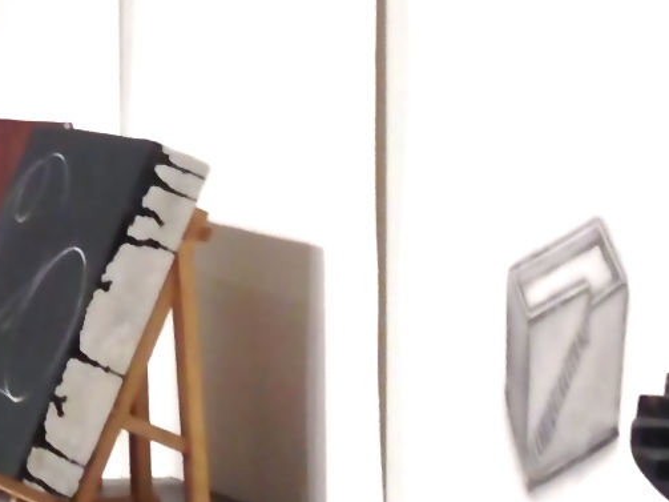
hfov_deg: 8.9
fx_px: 4135
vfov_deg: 6.9
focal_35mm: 214
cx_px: -443
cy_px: 5
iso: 50
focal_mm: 4.13
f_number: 2.4
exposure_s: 1/24
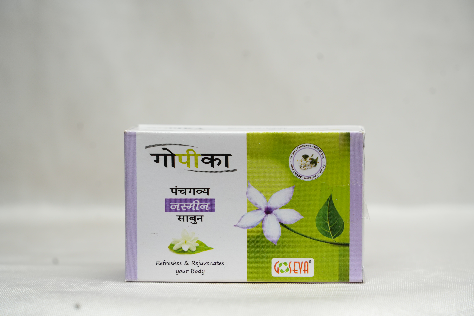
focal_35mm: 105
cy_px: 158
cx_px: 237
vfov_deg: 13.0
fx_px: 1382
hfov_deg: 19.5
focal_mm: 105
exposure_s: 1/60
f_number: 5.6
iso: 250
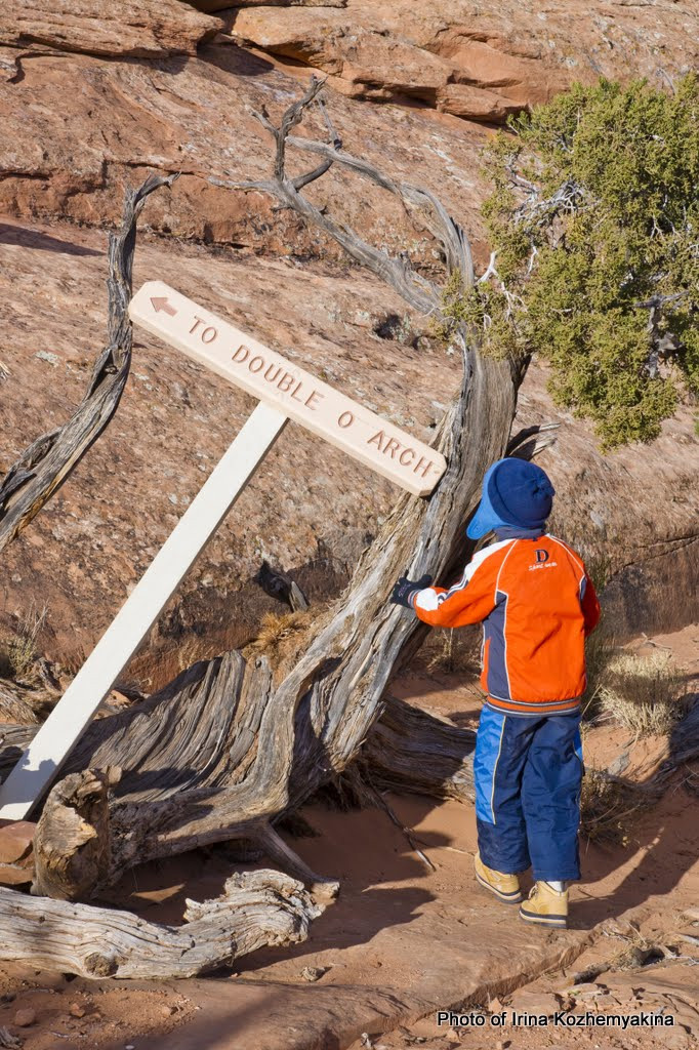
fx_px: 2186
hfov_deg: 18.2
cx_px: 350
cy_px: 525
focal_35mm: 75
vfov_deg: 27.0
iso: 200
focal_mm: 50
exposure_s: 1/500
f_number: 9
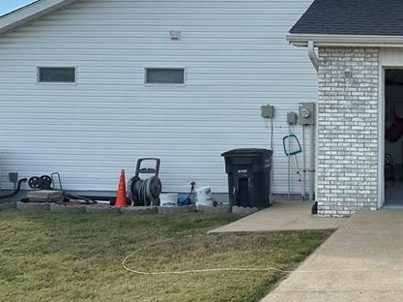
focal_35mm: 59
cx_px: 413
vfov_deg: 24.7
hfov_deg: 30.2
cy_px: 122
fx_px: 686
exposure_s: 1/3861
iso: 80
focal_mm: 6.86
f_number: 1.78
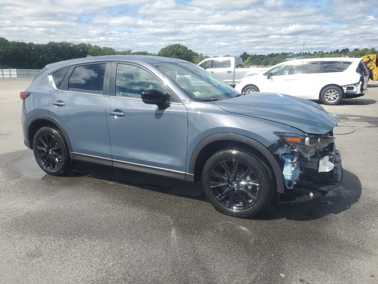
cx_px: 189
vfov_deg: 53.1
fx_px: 284
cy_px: 142
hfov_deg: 67.3
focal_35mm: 26
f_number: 1.5
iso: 50
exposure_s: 1/2500
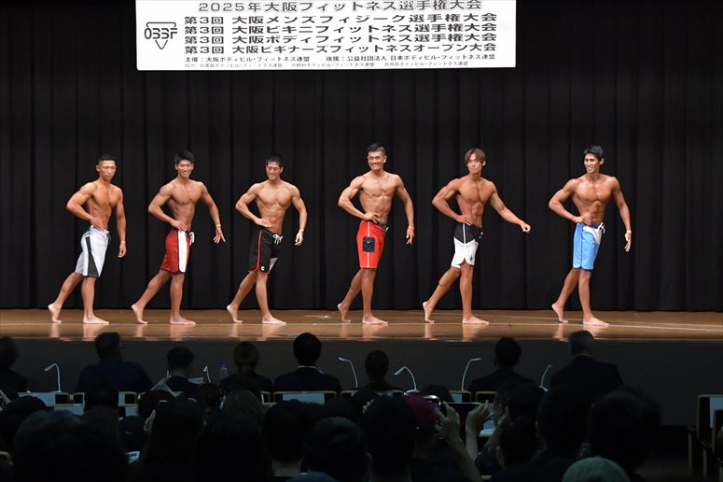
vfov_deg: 14.7
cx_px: 362
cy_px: 241
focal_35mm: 93
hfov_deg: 21.9
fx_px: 1867
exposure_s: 1/400
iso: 6400
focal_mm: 62
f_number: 5.6
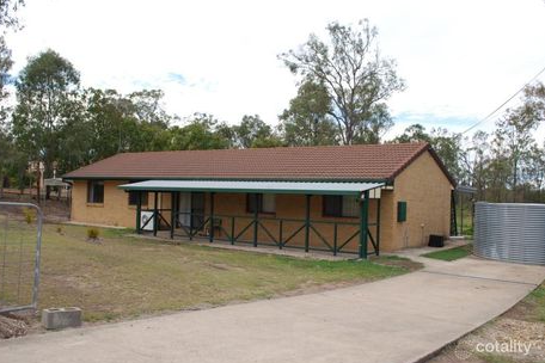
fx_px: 515
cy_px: 184
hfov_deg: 55.8
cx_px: 270
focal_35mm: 34
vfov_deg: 38.9
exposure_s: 1/200
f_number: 6.3
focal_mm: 22
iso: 100
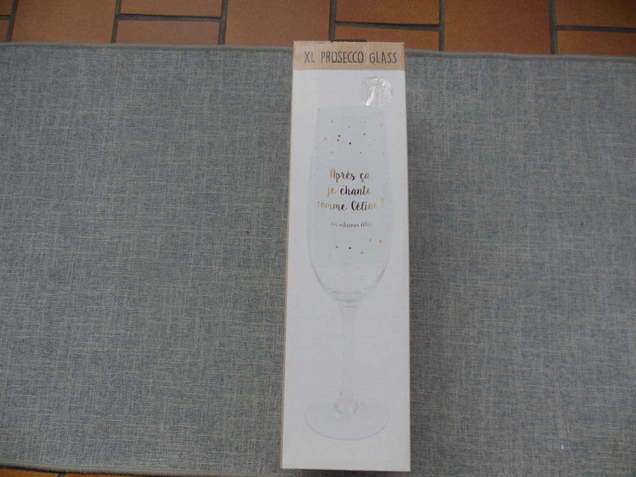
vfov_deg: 54.9
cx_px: 318
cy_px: 238
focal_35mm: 25
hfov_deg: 69.4
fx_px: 459
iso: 125
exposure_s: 1/60
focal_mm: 4.5
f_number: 3.2
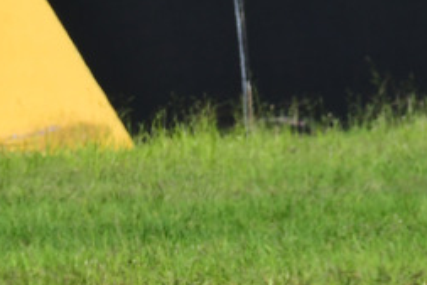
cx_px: -159
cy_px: 433
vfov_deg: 0.8
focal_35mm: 1663
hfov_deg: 1.2
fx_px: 19735
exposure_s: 1/640
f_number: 13
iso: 500
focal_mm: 350
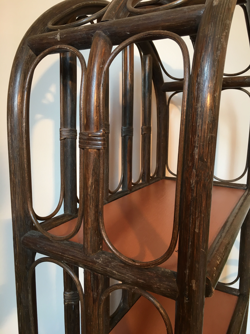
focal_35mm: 29
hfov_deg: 48.2
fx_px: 279
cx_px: 125
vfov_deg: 61.7
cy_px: 167
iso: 64
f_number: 2.2
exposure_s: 1/33
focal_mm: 4.15
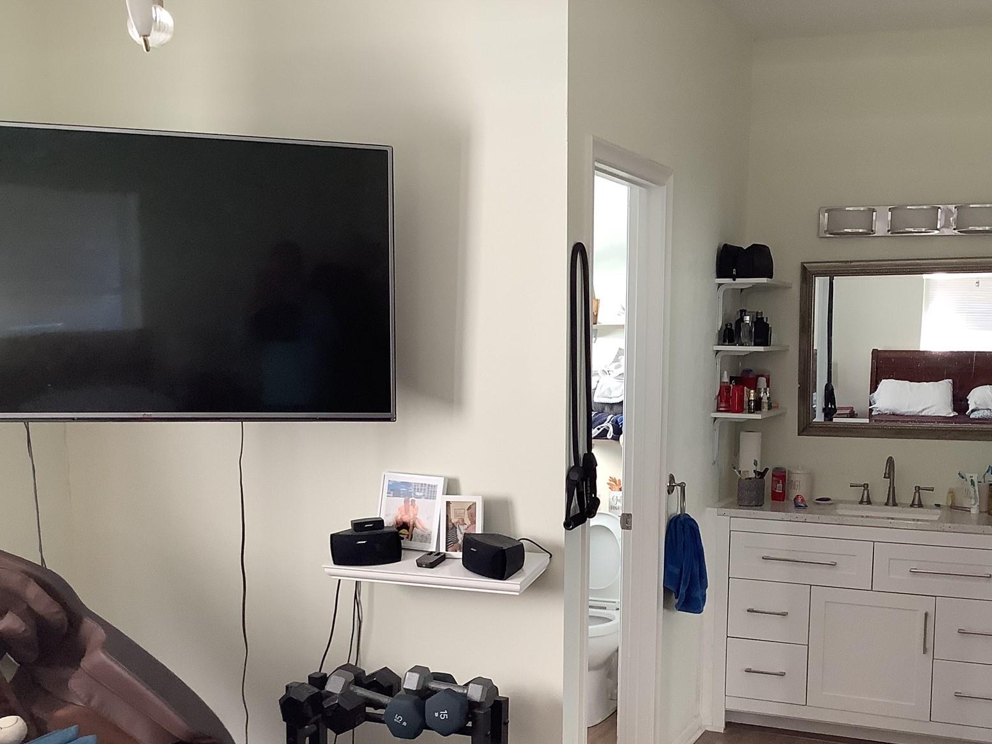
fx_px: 1175
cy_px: 490
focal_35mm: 41
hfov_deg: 45.2
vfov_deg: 34.8
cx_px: 645
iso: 125
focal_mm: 3.3
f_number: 2.4
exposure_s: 1/60
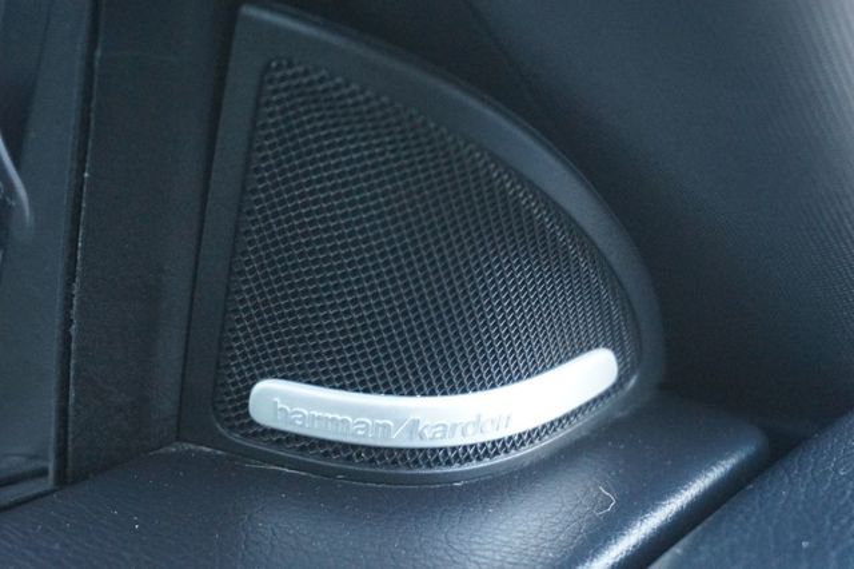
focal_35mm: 75
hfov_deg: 27.0
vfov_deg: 18.2
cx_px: 427
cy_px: 284
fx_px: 1778
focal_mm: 50
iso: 3200
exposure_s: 1/40
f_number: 5.6
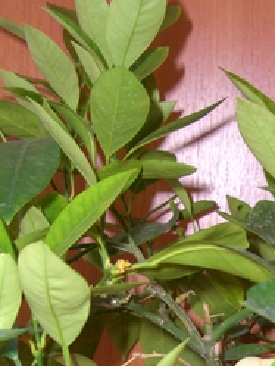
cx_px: 262
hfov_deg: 17.3
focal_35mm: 84
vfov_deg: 23.0
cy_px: 281
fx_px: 889
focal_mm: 7.9
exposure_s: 1/60
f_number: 2.8
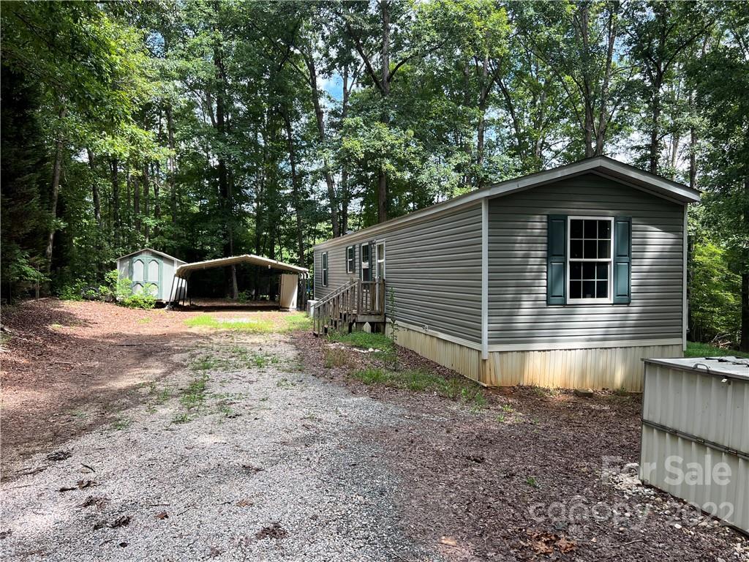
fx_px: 563
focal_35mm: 26
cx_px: 374
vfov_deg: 53.1
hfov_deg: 67.3
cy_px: 281
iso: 50
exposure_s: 1/658
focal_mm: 5.7
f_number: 1.5
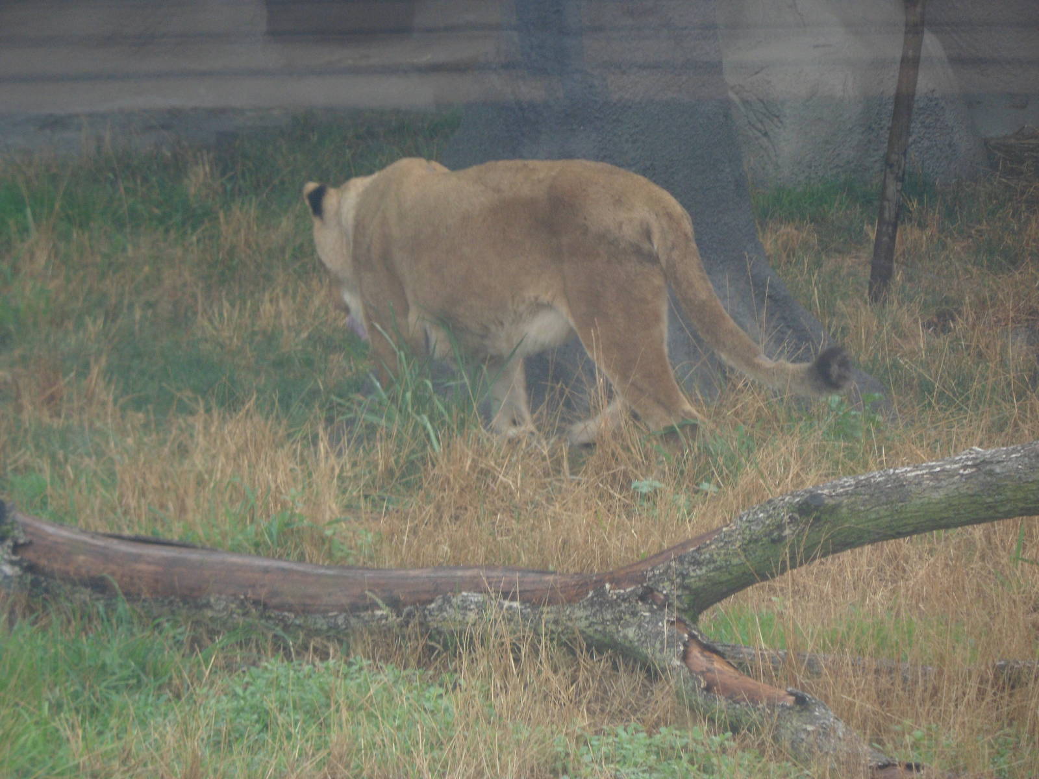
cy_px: 390
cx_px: 520
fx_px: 8104
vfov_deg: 5.5
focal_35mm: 270
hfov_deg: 7.3
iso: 120
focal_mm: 46.8
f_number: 5.9
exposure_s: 1/60
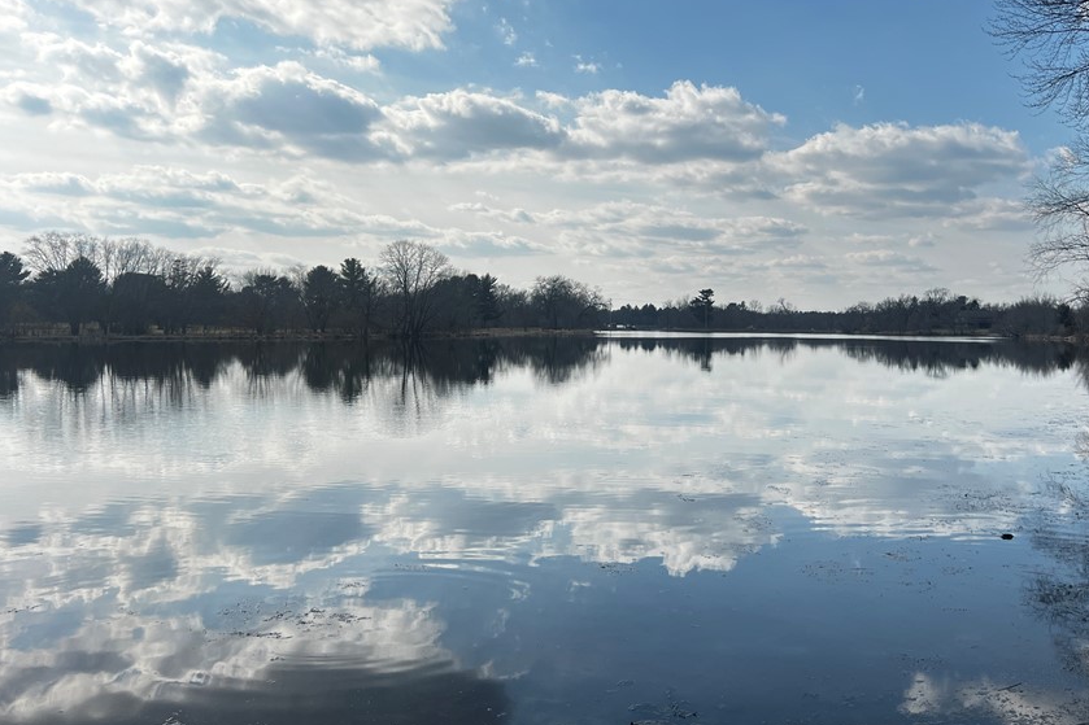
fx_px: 998
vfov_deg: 39.9
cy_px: 316
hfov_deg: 56.9
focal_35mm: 33
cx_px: 639
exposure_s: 1/4115
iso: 50
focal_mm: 5.7
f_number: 1.5
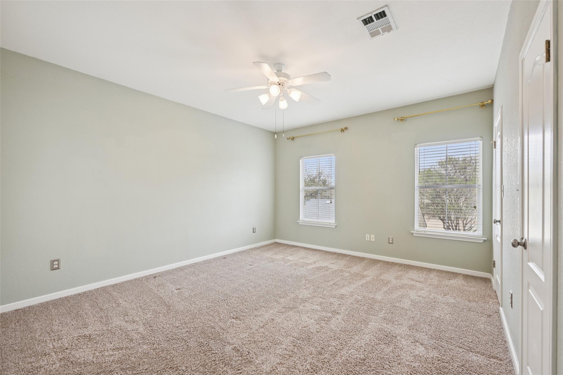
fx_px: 235
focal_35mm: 15
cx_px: 282
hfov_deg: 100.4
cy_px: 188
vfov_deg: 77.3
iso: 100
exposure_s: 1/45
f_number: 5.6
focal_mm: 15
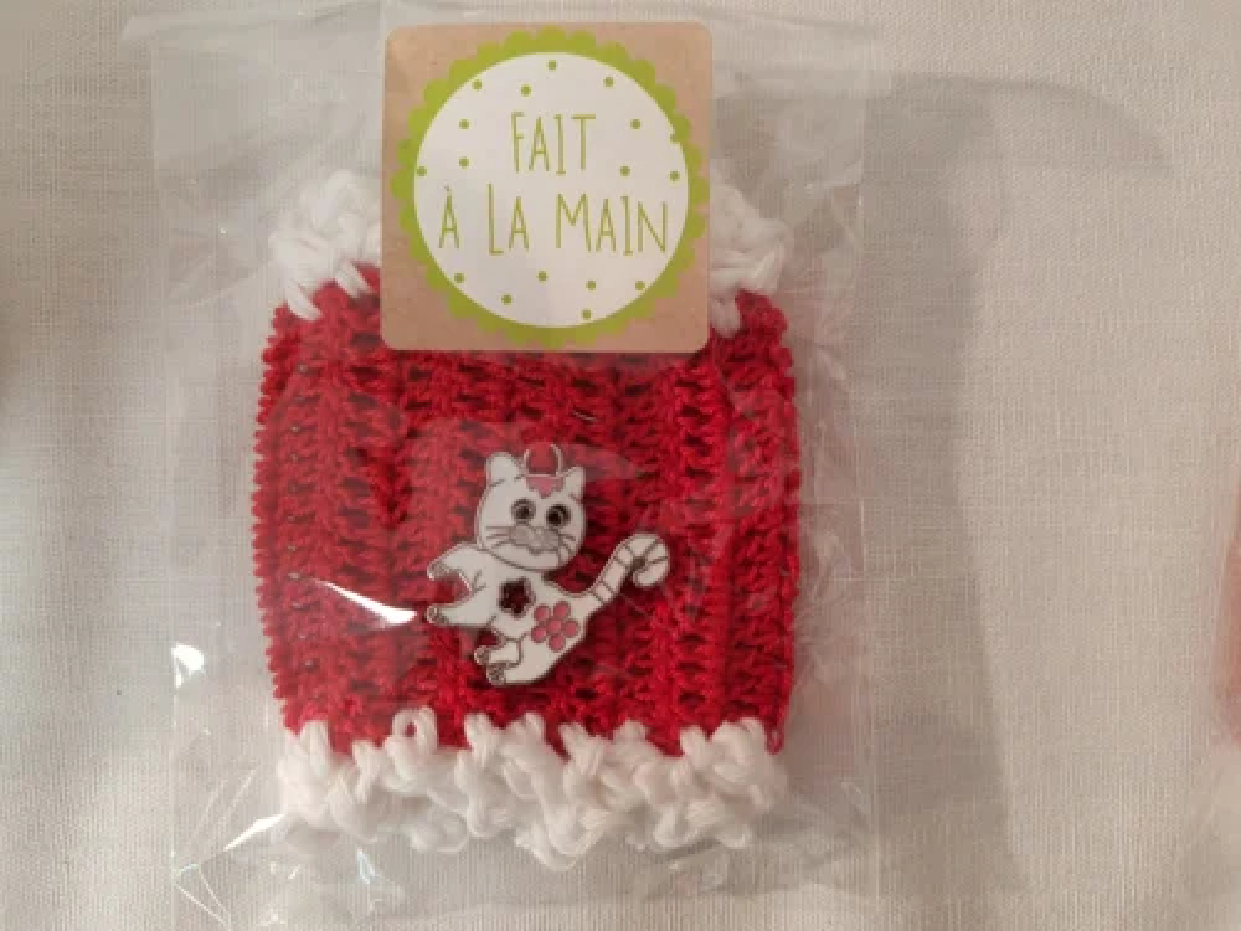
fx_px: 932
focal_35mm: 26
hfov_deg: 67.3
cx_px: 620
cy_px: 466
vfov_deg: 53.1
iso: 64
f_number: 1.7
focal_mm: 4.2
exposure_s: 1/50
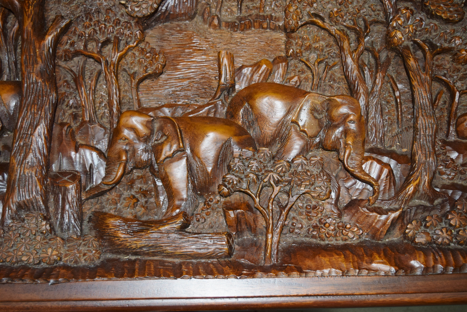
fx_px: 584
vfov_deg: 29.9
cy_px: 156
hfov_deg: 43.6
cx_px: 234
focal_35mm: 45
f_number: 4.2
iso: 800
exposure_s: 1/60
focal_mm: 30
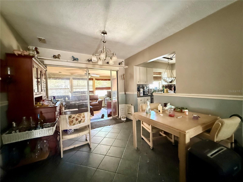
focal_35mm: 14
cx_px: 122
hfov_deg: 102.1
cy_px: 91
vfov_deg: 85.7
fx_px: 98
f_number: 2.2
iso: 1600
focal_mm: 2.22
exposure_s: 1/40
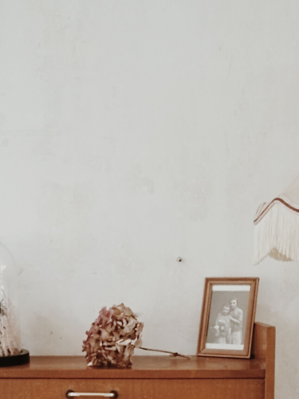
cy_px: 437
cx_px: 113
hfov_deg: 21.0
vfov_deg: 25.7
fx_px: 806
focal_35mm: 70
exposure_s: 1/17.1
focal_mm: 4.5
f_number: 2.2
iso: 1000
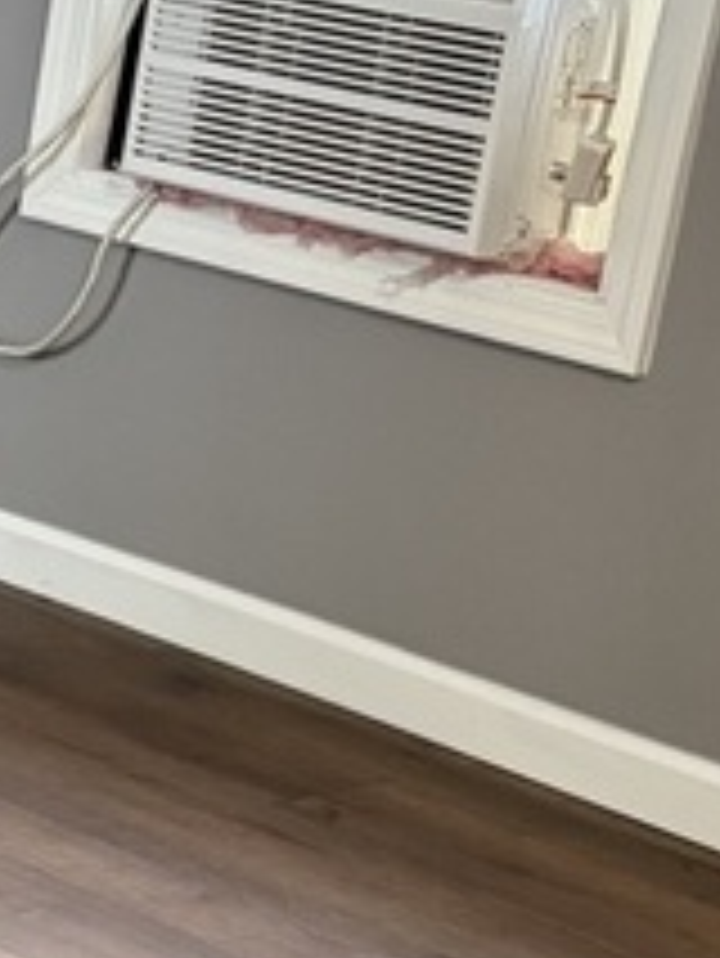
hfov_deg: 9.9
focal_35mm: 132
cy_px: 792
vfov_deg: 14.8
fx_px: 3657
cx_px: -994
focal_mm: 5.96
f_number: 1.6
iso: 250
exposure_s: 1/60
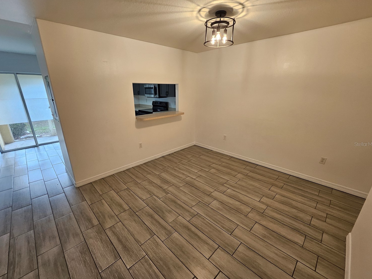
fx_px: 150
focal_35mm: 14
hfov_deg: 102.0
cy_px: 144
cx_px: 178
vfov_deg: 85.6
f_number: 2.2
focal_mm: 1.7
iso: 100
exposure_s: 1/60
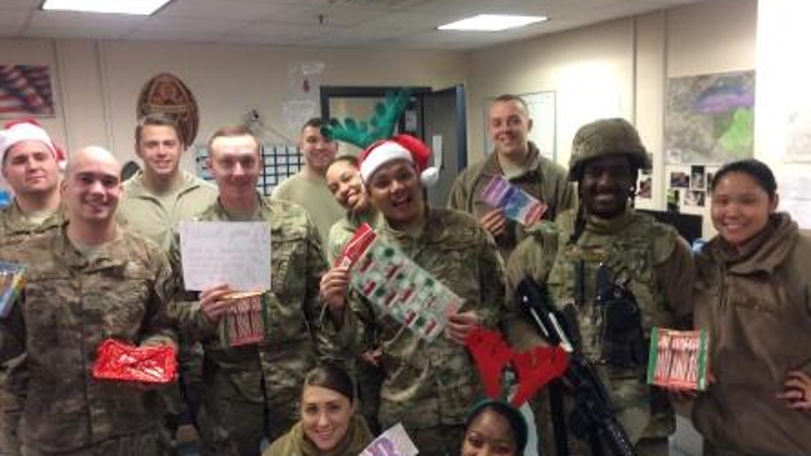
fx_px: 753
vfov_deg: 33.7
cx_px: 406
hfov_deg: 56.6
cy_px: 252
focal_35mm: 35
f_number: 2.4
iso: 160
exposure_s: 1/25
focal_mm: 3.3
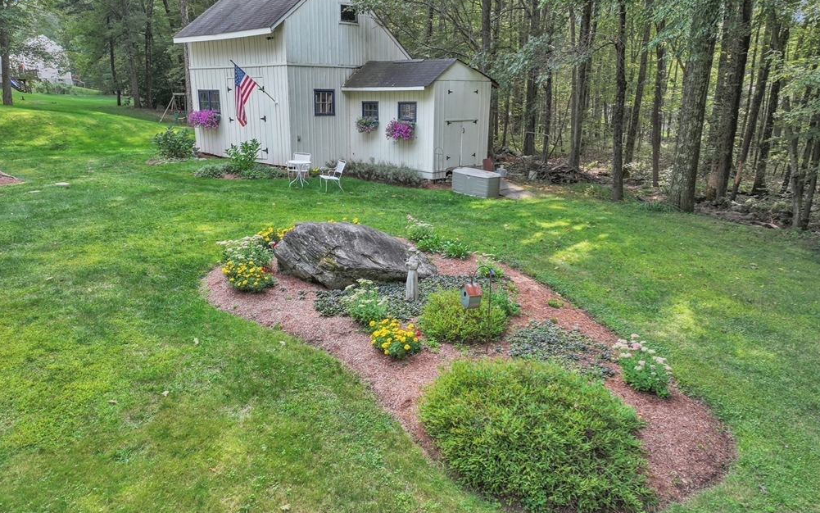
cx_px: 405
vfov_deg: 47.6
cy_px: 264
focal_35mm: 26
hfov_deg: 70.4
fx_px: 581
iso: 110
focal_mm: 12.29
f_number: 2.8
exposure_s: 1/20
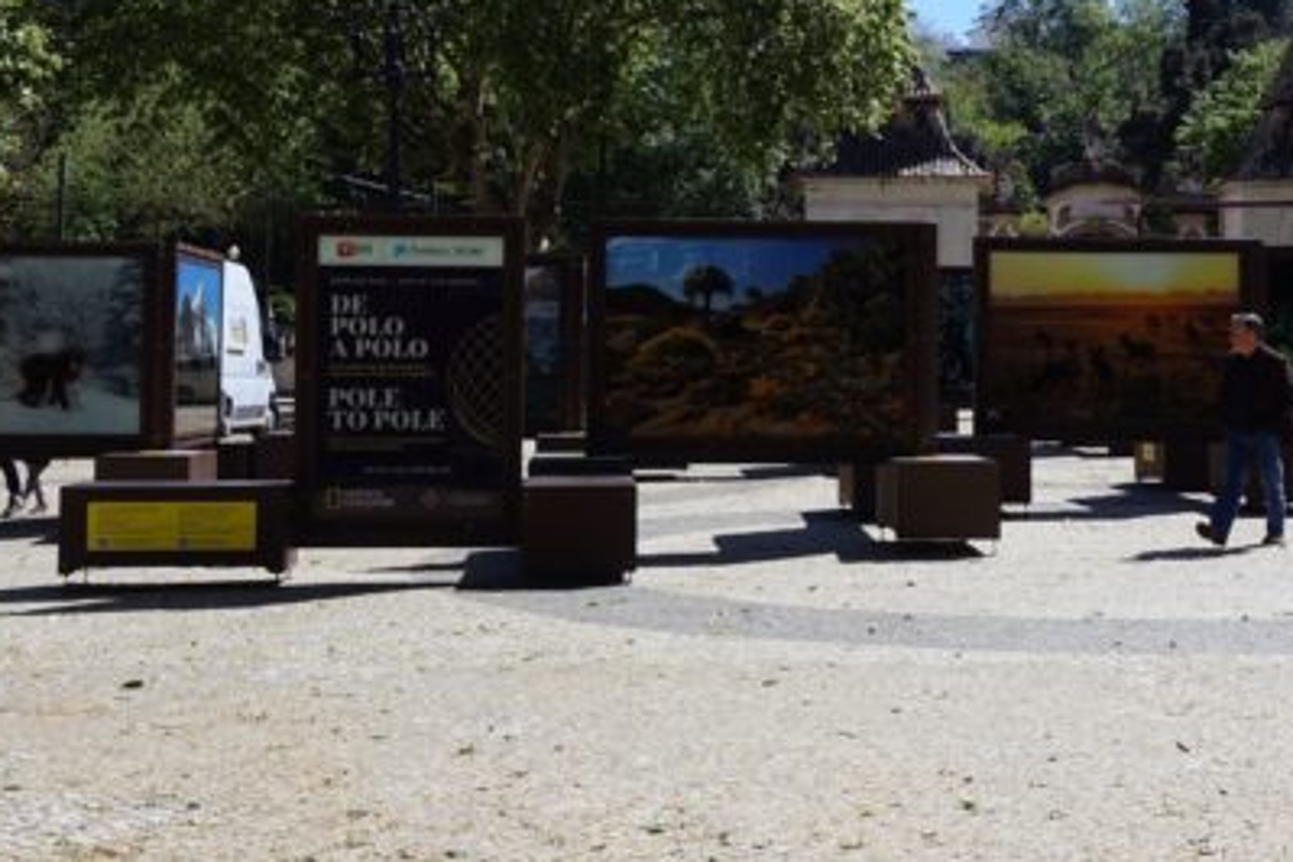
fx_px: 2334
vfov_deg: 20.8
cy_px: 224
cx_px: 813
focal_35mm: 65
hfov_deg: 30.8
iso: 100
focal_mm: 13.37
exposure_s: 1/640
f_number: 4
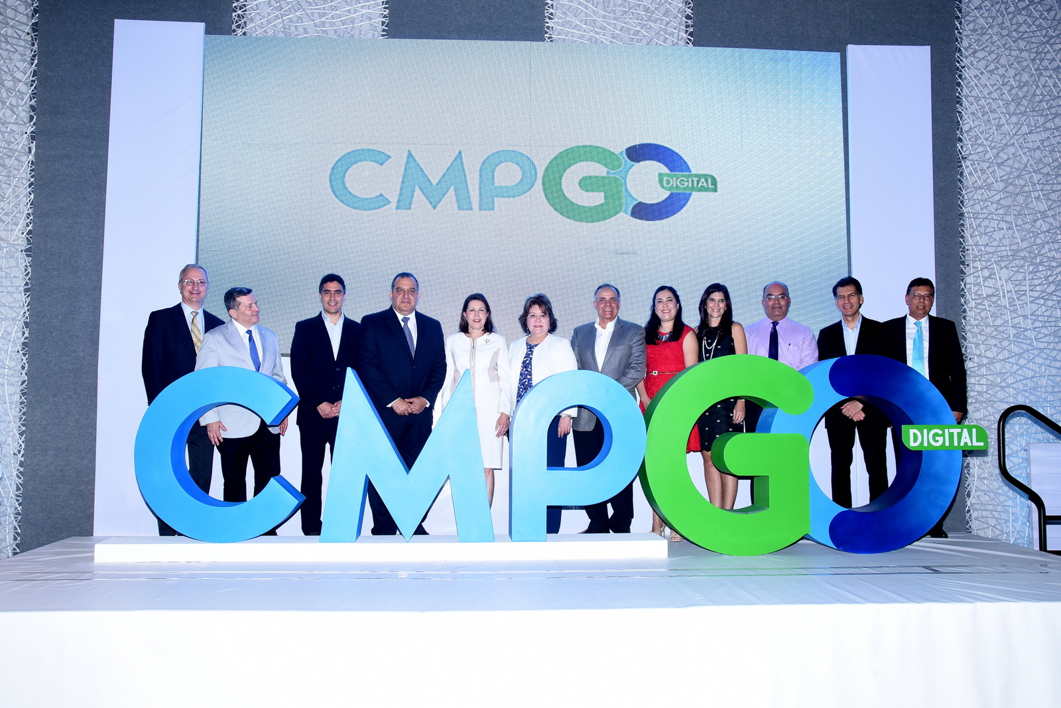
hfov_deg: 58.7
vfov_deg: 41.1
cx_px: 530
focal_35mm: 32
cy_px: 354
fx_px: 943
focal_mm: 32
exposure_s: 1/125
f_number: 11
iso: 2000
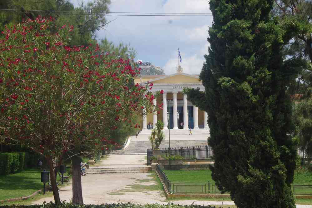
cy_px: 104
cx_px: 156
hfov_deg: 20.9
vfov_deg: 14.0
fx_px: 845
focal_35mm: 98
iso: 200
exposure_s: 1/100
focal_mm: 65
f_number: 10
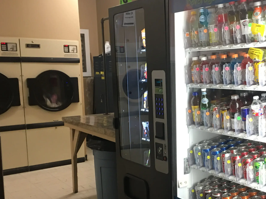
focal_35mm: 47
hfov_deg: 39.1
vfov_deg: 30.8
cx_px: 207
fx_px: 361
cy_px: 120
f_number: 2.2
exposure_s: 1/15
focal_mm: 4.15
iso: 64
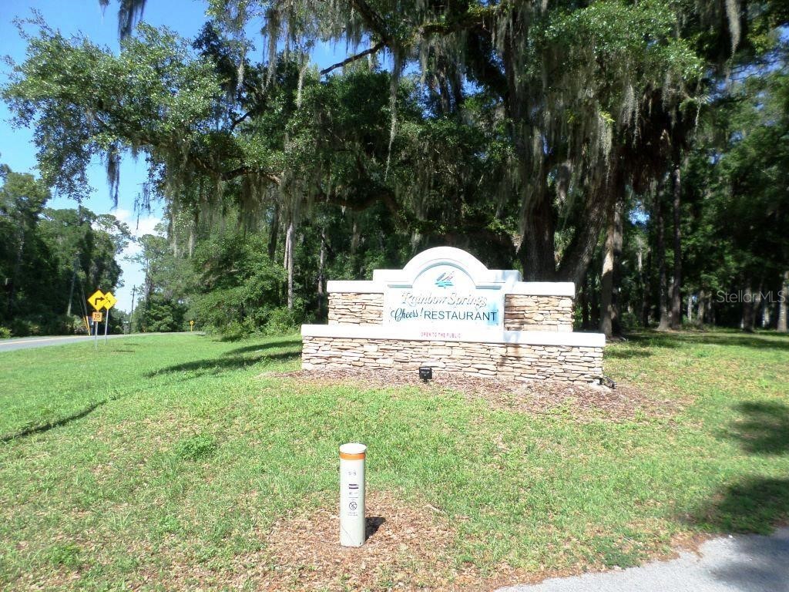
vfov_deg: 54.9
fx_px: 570
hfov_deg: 69.4
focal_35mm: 25
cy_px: 296
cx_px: 394
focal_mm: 4.5
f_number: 2.5
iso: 80
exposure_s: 1/750
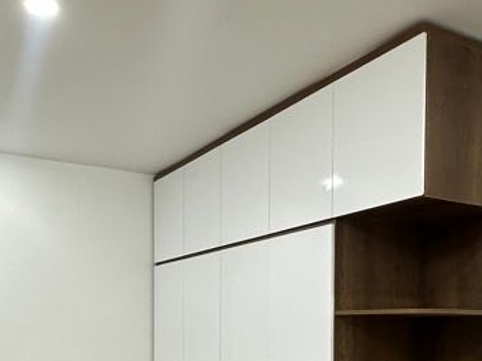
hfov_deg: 45.3
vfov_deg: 32.7
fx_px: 571
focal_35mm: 41
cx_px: 174
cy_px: 349
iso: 250
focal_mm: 2.22
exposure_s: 1/100
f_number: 2.2
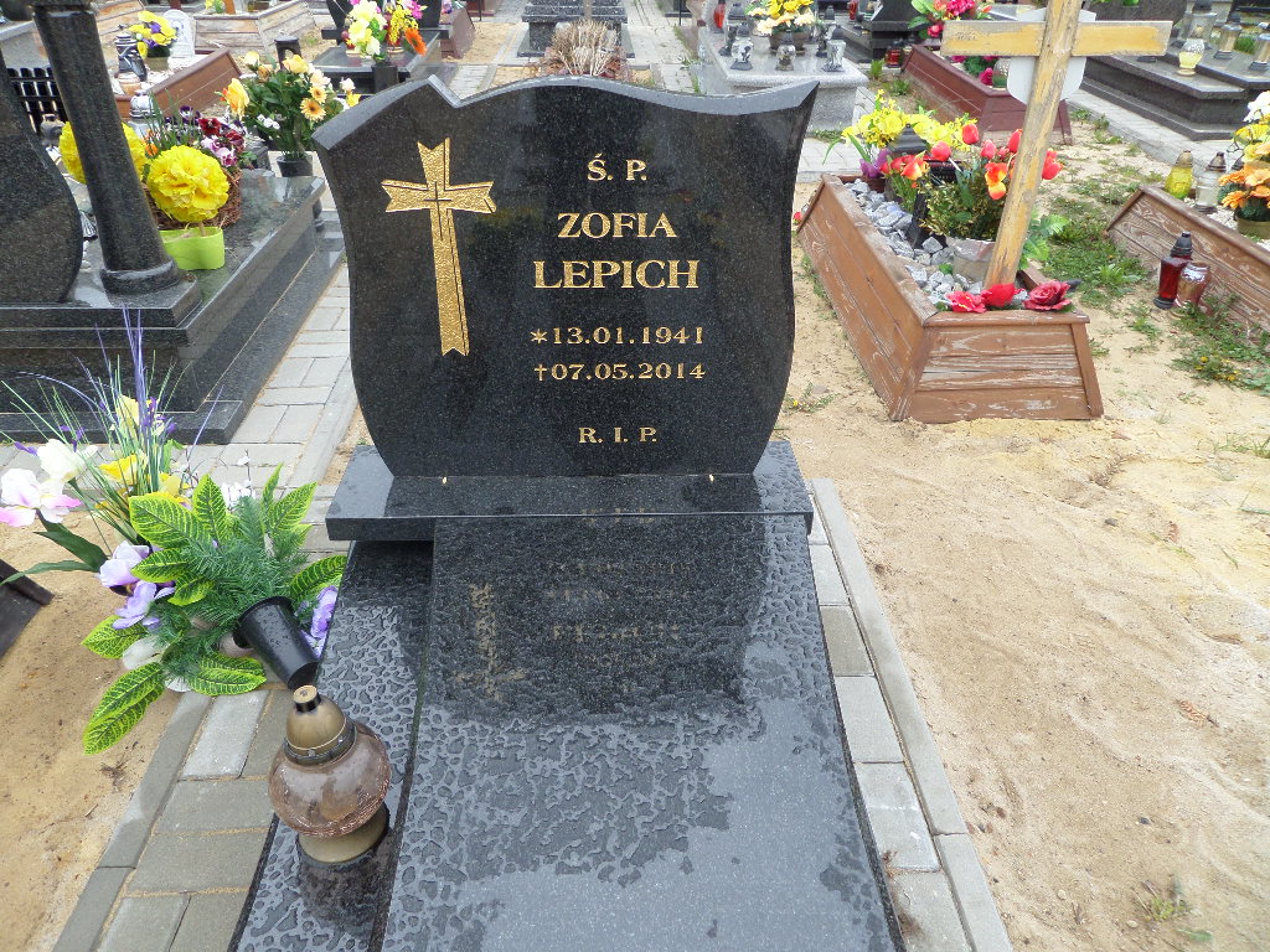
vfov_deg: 56.8
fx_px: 881
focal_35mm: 24
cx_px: 635
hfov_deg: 71.6
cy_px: 476
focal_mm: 4.3
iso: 80
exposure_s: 1/250
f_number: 3.1
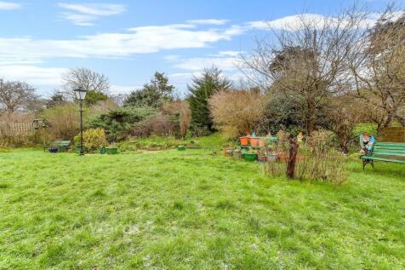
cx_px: 202
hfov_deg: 100.4
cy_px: 135
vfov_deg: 77.3
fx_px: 169
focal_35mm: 15
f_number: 8
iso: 160
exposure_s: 1/20
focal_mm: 10
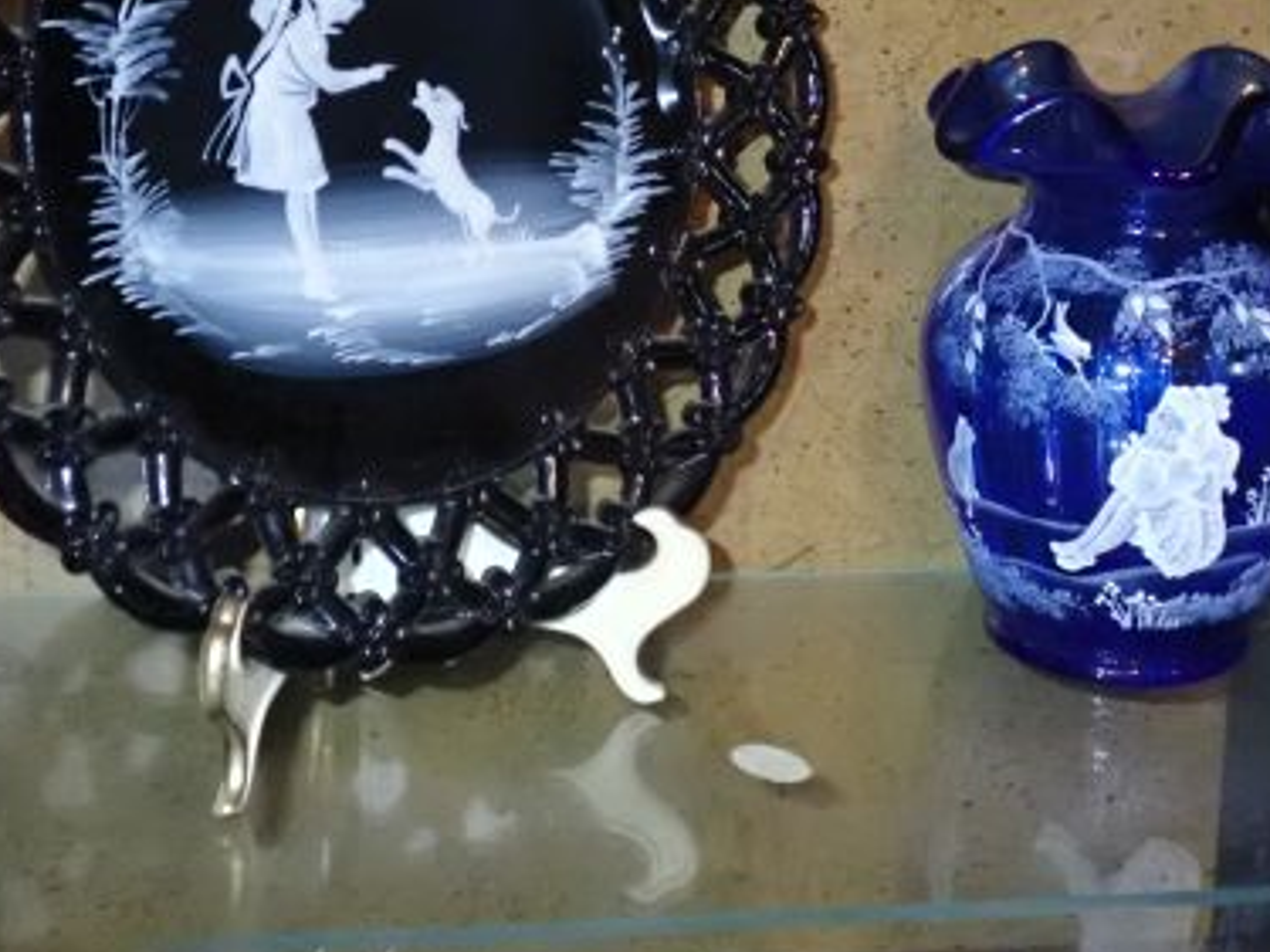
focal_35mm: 64
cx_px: 649
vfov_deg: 22.6
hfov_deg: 30.3
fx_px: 2347
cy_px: 193
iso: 1600
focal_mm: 6.37
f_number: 7.1
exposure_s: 1/40
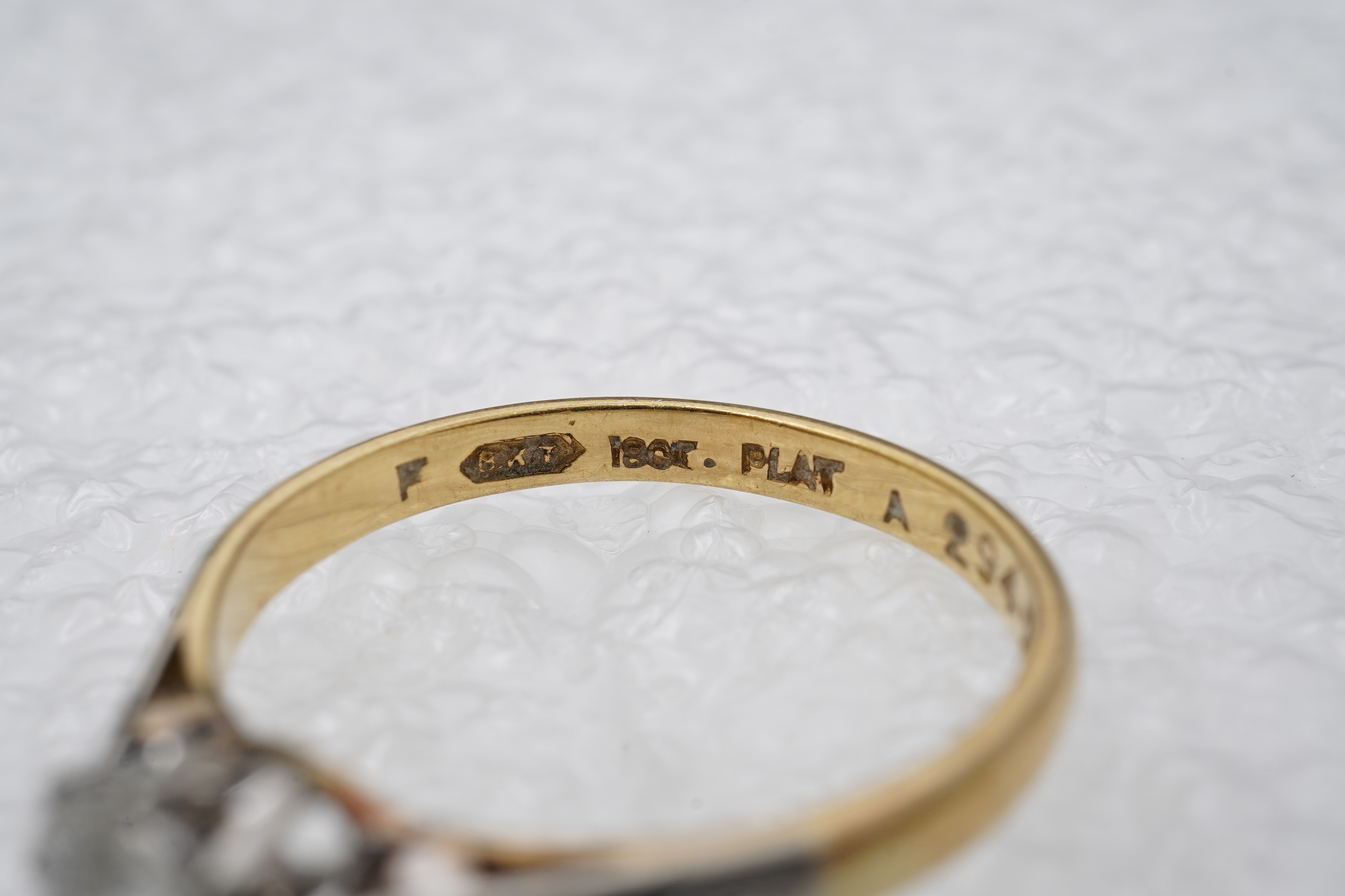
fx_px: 1681
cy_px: 448
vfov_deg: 29.9
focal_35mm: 45
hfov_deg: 43.6
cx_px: 672
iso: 400
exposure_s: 1/125
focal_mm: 30
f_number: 22
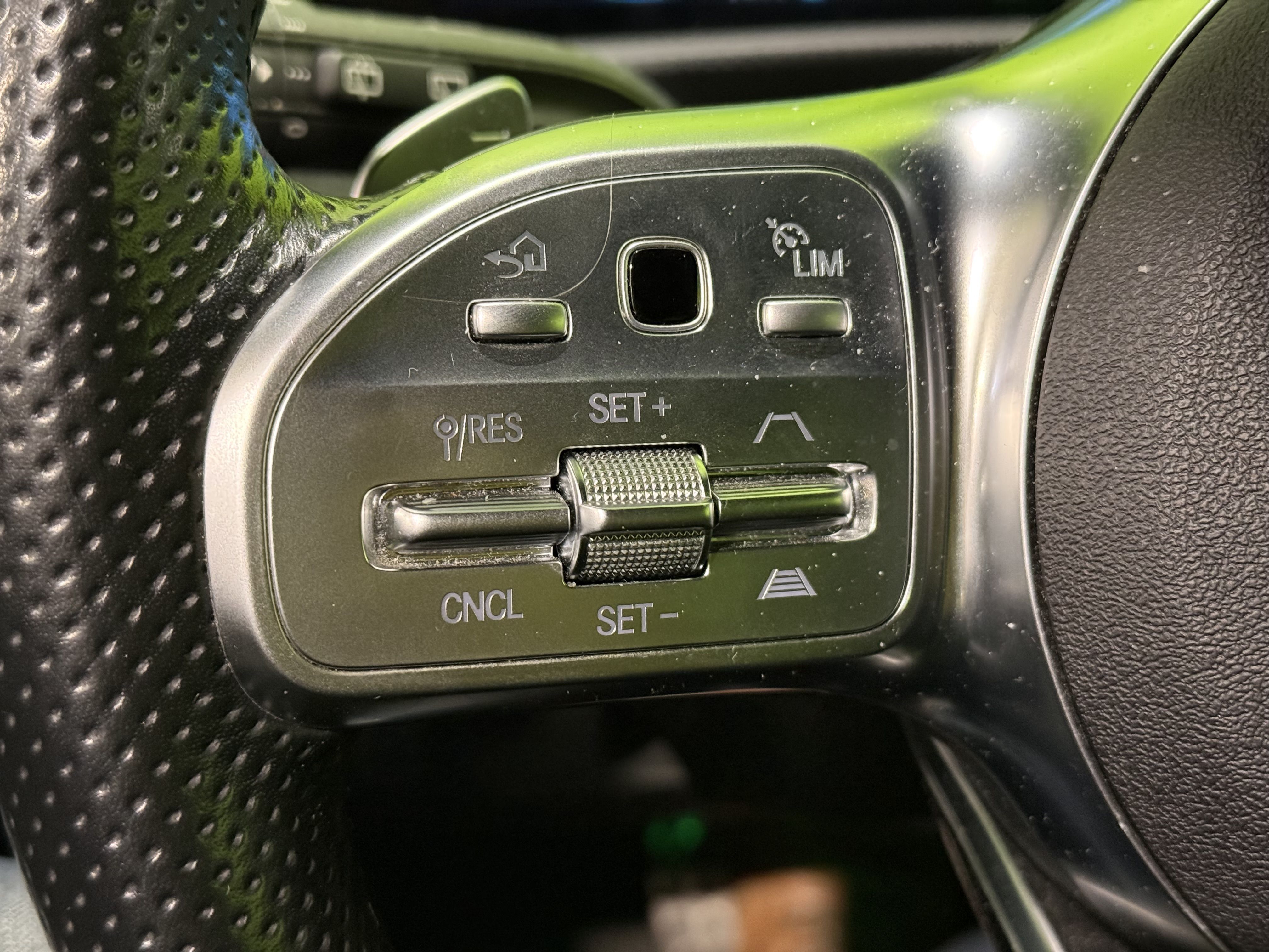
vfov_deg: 30.3
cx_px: 634
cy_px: 476
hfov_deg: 39.7
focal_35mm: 48
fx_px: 1760
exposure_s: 1/30
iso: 640
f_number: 1.78
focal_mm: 6.76
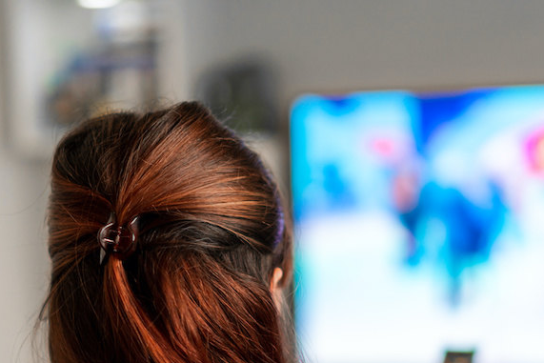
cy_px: 373
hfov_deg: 19.4
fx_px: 1587
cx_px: 326
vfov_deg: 12.9
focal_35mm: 105
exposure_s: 1/200
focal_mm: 50
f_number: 1.4
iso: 250
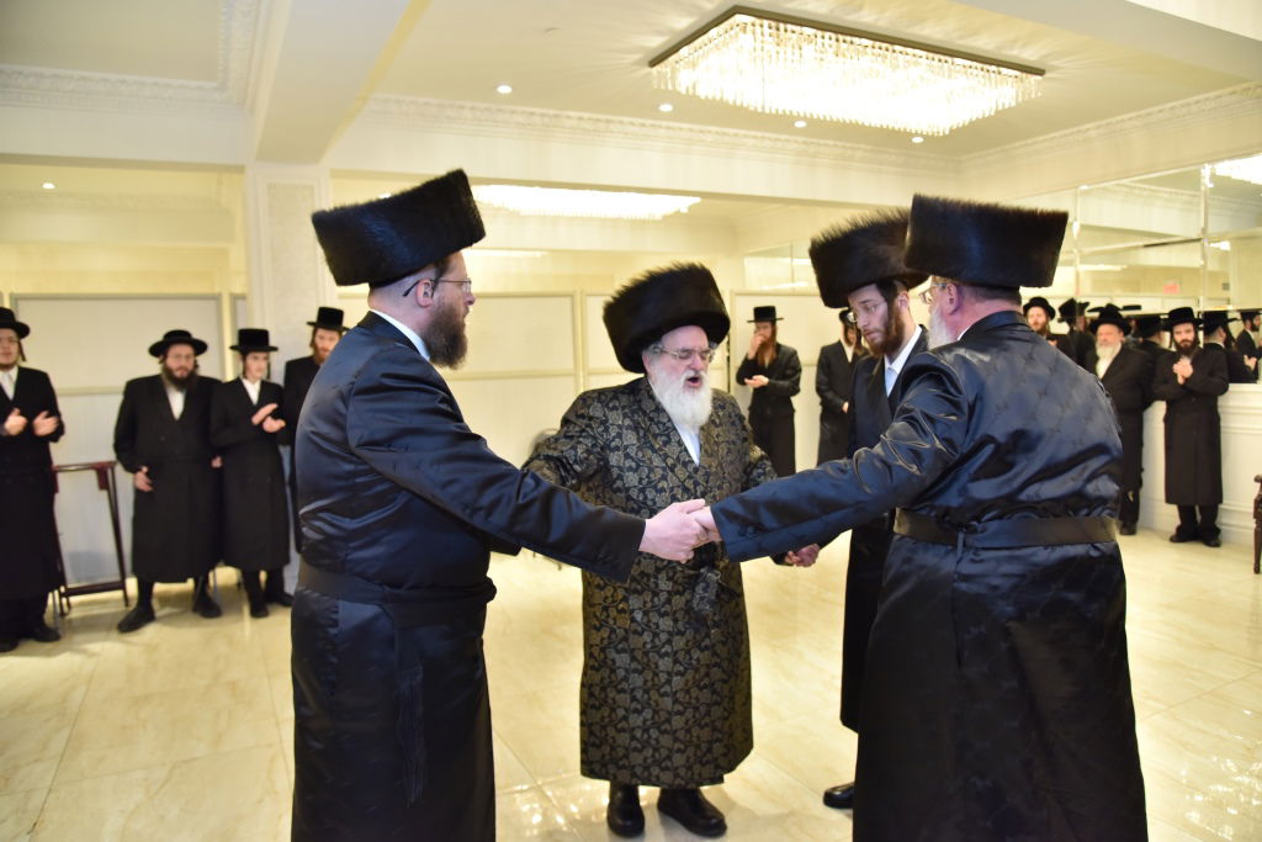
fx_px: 841
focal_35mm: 24
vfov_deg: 53.1
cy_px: 421
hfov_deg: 73.7
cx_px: 631
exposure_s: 1/100
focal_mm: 24
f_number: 4
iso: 1600
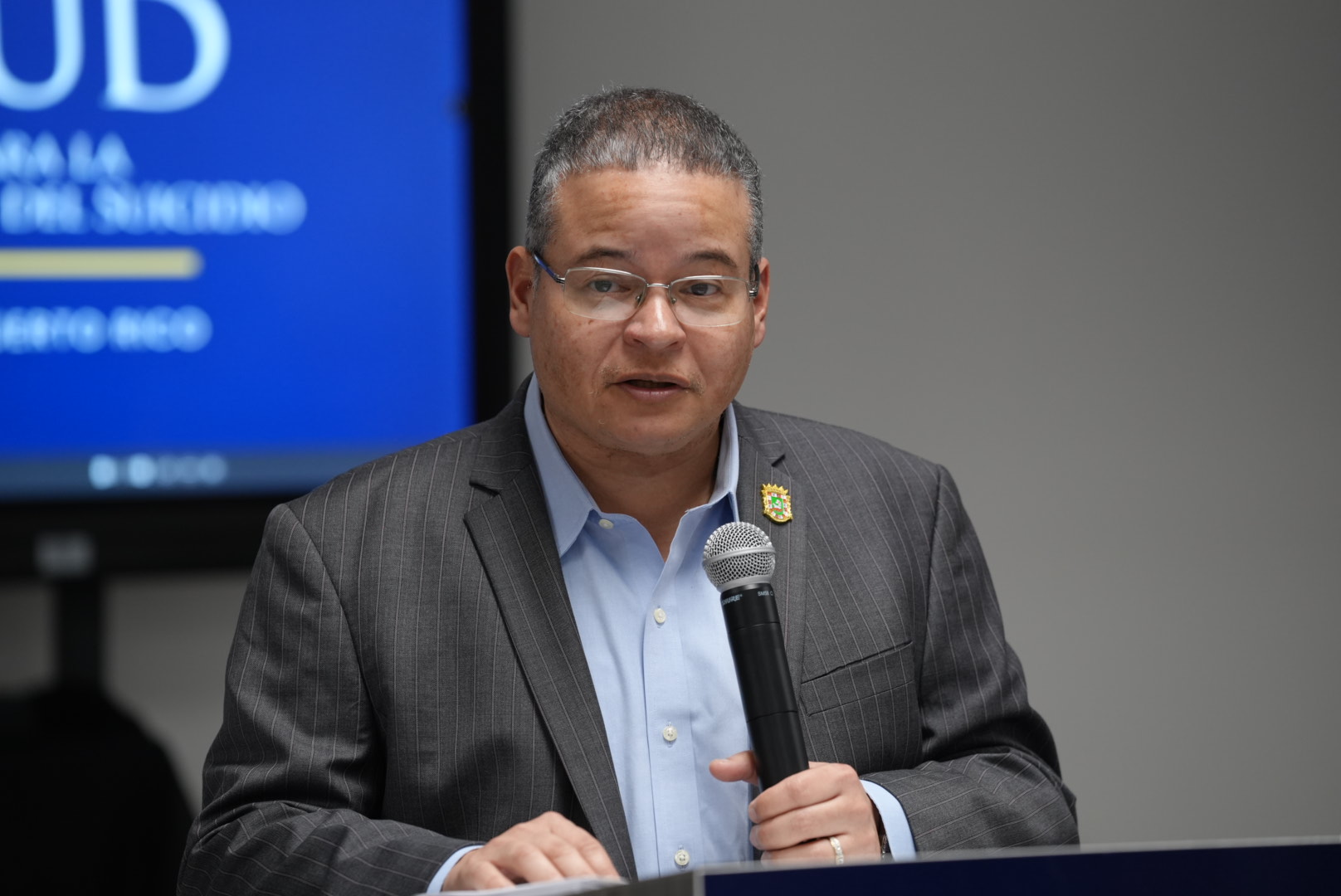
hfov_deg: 10.9
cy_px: 448
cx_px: 670
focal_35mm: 188
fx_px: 6997
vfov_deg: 7.3
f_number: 4
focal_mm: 187.7
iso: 1250
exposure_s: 1/200
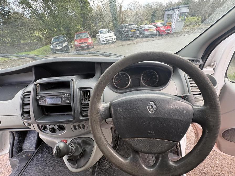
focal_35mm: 14
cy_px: 88
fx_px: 95
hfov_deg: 102.1
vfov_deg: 85.7
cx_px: 118
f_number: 2.2
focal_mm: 2.22
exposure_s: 1/99
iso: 80
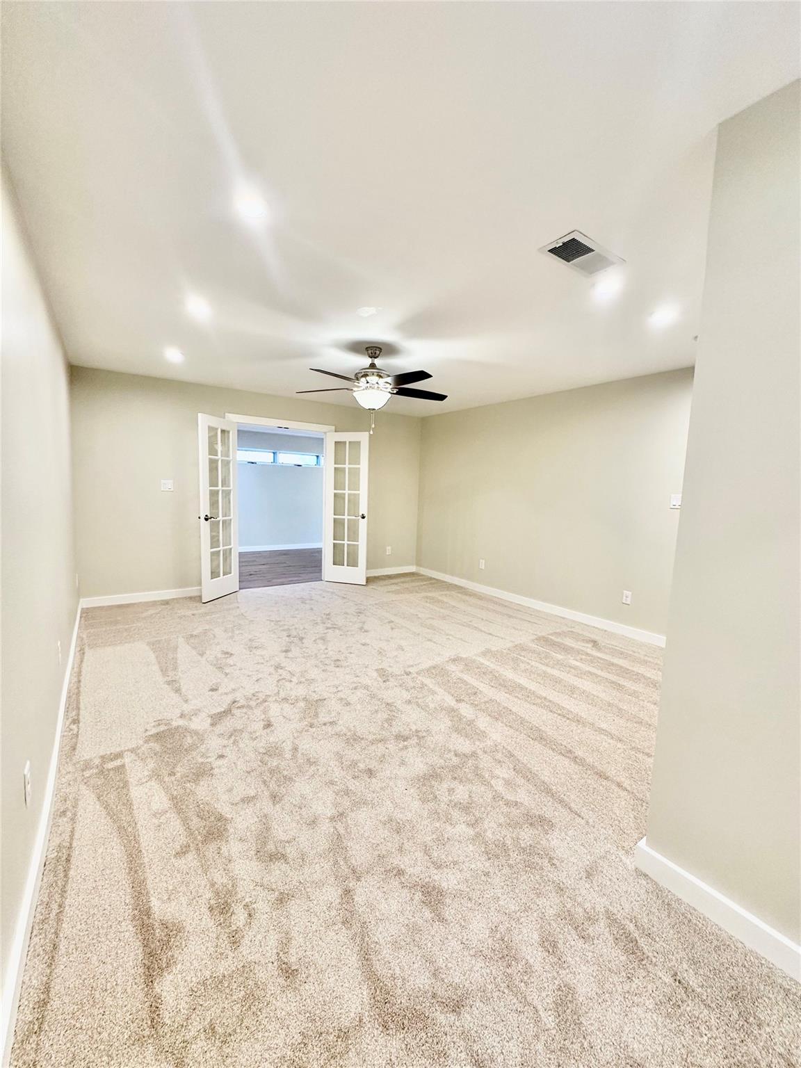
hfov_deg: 85.7
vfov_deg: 102.1
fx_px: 432
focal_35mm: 14
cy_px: 534
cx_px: 400
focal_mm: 2.22
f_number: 2.2
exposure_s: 1/120
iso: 250
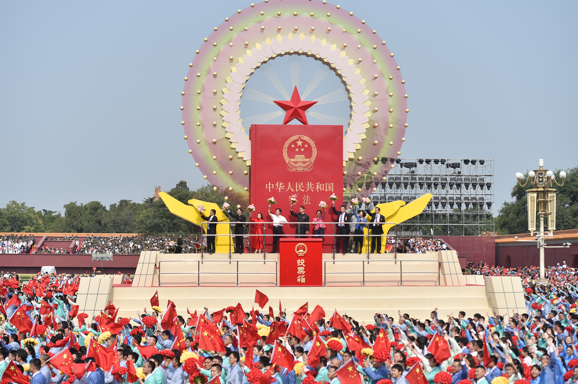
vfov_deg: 19.4
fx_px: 1123
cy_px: 192
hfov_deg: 28.9
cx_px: 289
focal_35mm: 70
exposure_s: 1/1000
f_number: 4.5
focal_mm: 70
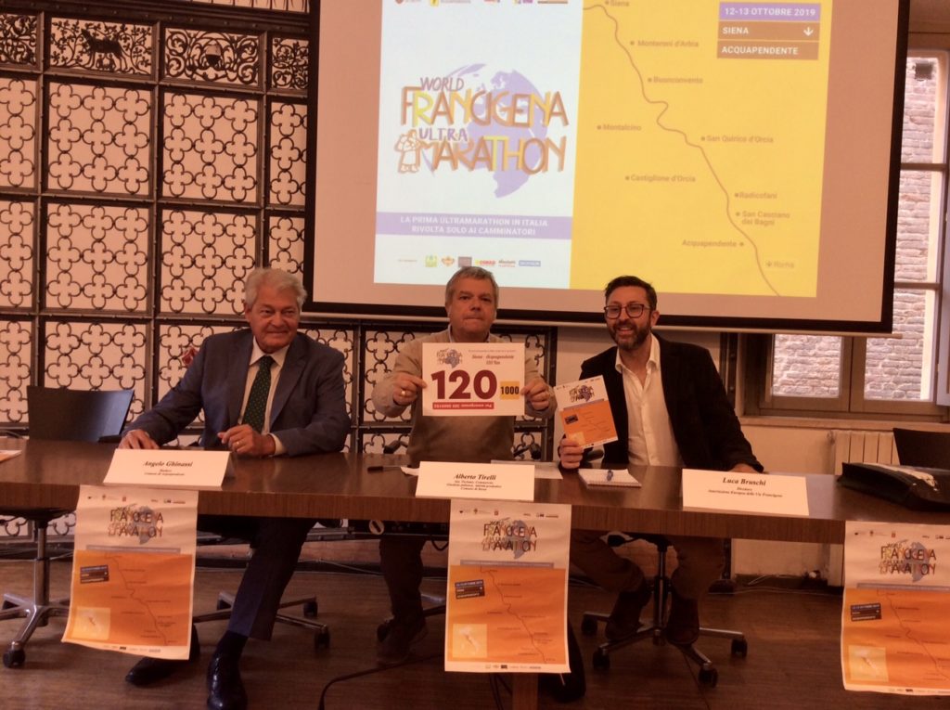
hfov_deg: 56.9
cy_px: 355
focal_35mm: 32
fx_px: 877
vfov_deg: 44.1
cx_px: 475
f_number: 2.4
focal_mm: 3.3
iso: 40
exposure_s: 1/25
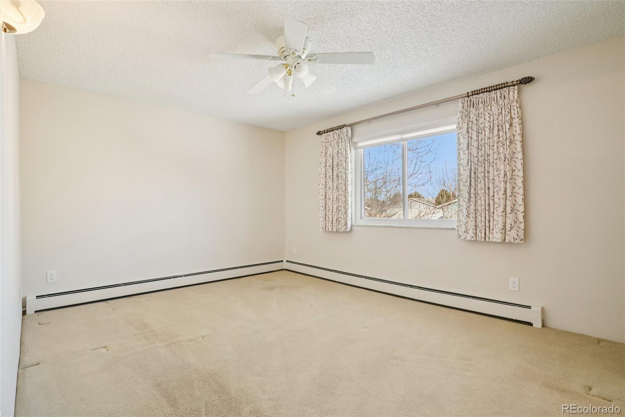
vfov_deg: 72.0
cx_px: 312
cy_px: 208
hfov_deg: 95.0
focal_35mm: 16
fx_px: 286
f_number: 8
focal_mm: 11
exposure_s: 1/30
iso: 250
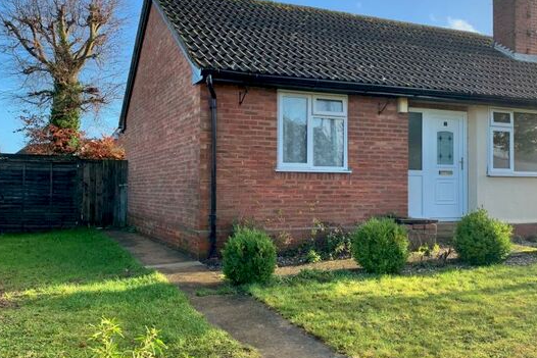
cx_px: 280
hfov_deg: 53.1
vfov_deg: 36.9
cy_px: 183
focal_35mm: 36
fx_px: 537
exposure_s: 1/597
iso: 25
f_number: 1.8
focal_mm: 4.25
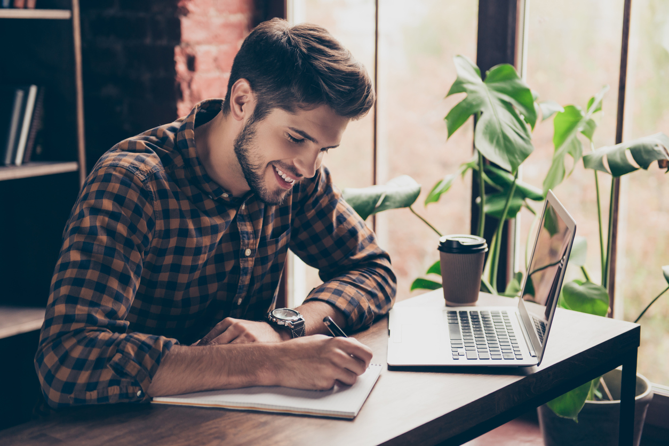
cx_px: 334
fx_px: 1115
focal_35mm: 60
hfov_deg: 33.4
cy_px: 223
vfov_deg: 22.6
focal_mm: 60
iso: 640
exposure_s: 1/100
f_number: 2.8
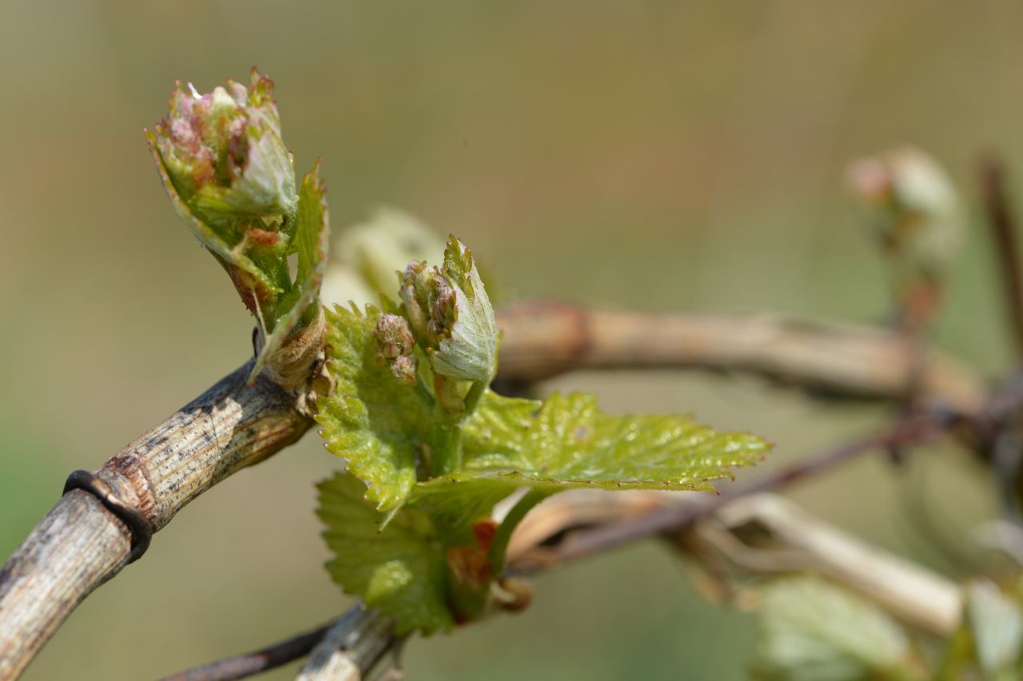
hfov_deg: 19.5
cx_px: 512
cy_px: 340
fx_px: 2982
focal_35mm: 105
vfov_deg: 13.0
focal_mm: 105
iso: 100
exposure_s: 1/200
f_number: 8
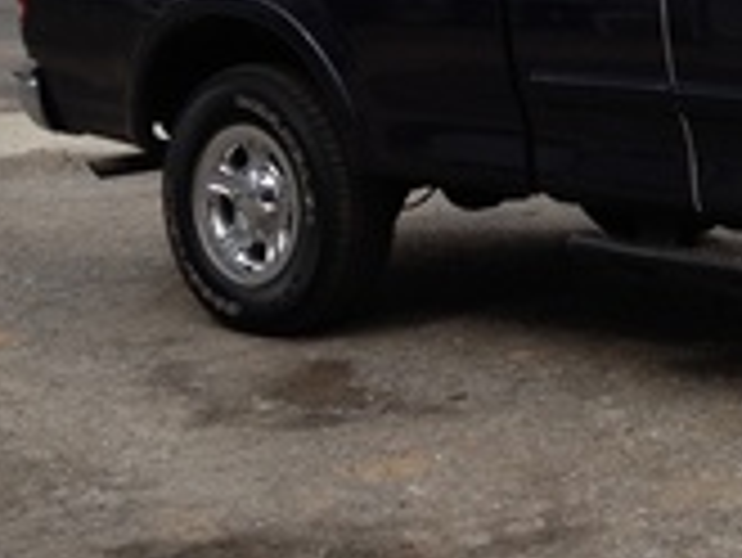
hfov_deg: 17.4
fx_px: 2274
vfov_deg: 13.8
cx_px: 953
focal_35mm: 106
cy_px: 38
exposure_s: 1/627
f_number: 2.4
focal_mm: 4.28
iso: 64
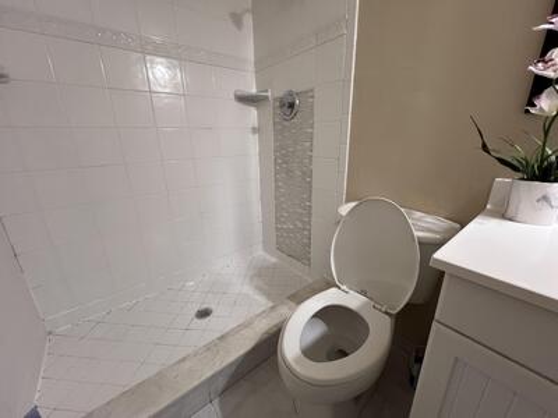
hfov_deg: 106.2
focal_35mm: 13
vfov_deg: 89.9
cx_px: 279
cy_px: 209
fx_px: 210
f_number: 1.8
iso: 200
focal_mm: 1.57
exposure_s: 1/60
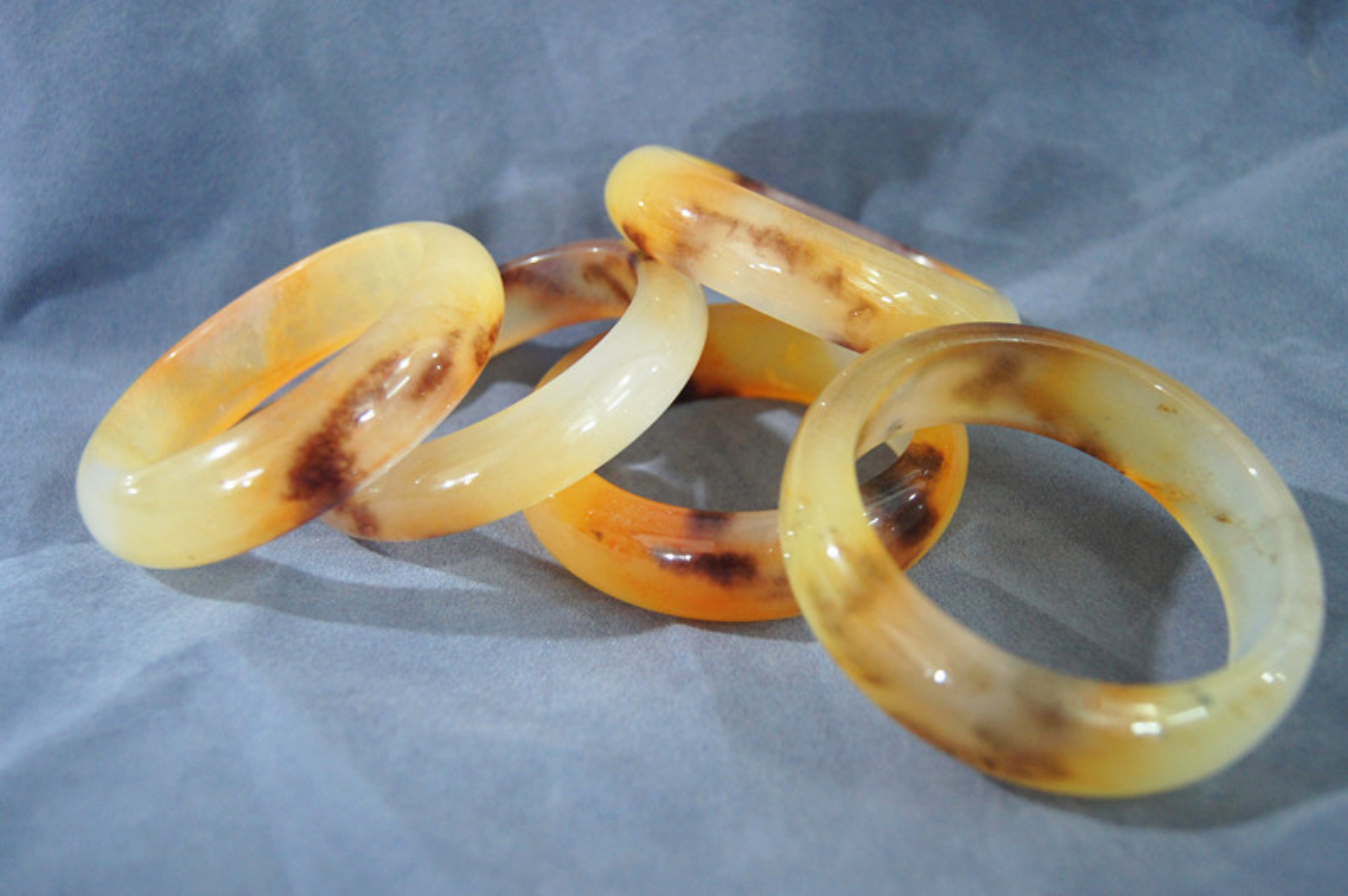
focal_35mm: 42
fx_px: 1571
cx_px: 674
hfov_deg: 46.4
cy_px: 448
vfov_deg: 31.8
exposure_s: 1/20
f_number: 4.5
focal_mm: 28
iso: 1600
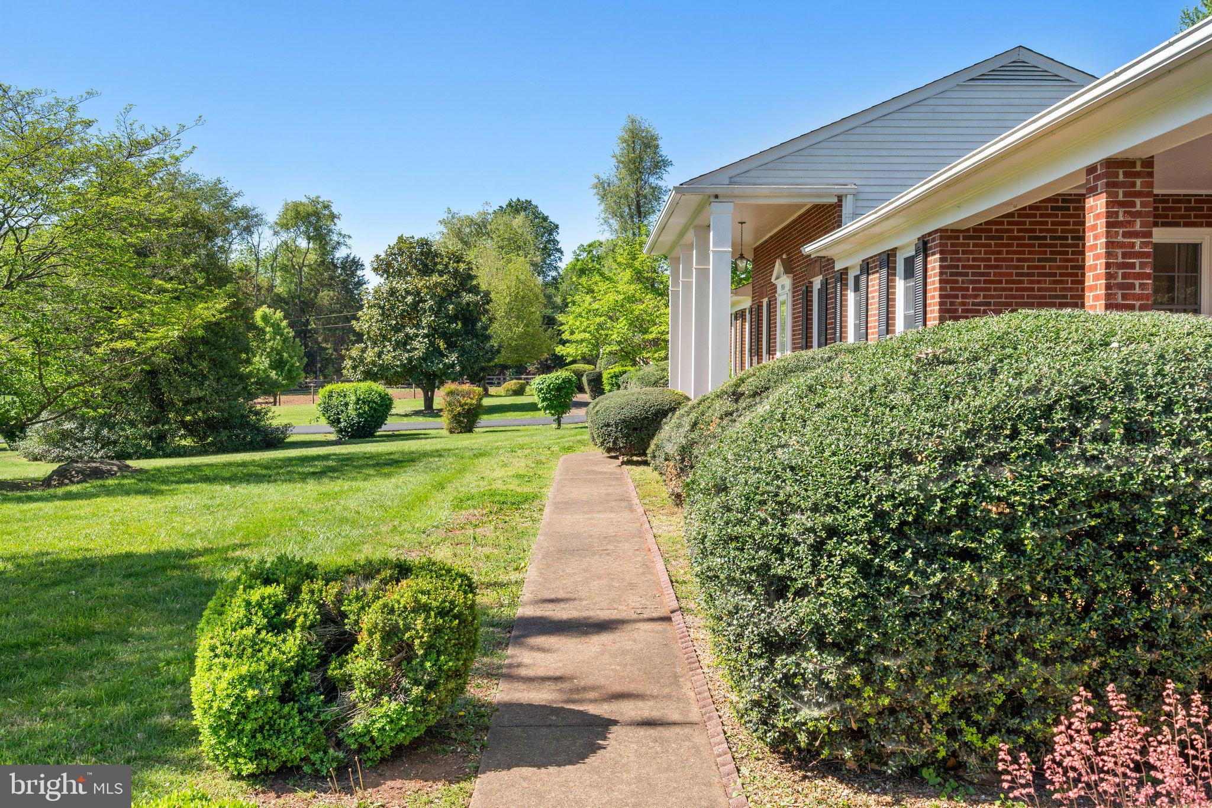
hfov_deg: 54.4
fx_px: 1178
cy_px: 404
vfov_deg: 37.8
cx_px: 606
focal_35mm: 35
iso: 250
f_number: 13
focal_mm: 35
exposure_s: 1/200
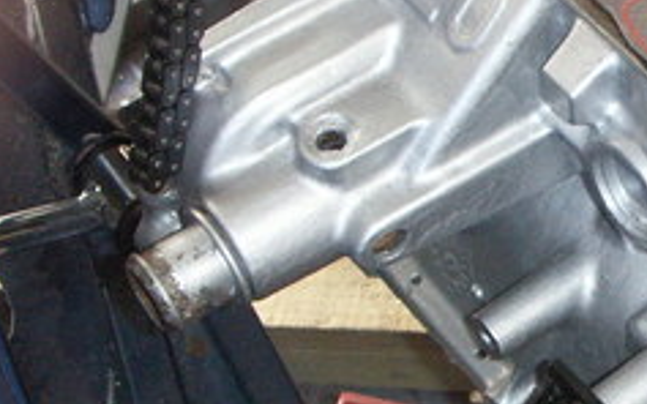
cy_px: 298
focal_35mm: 106
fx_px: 1869
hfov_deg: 18.7
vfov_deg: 12.3
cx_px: 753
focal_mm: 7.7
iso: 160
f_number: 3.5
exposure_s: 1/40
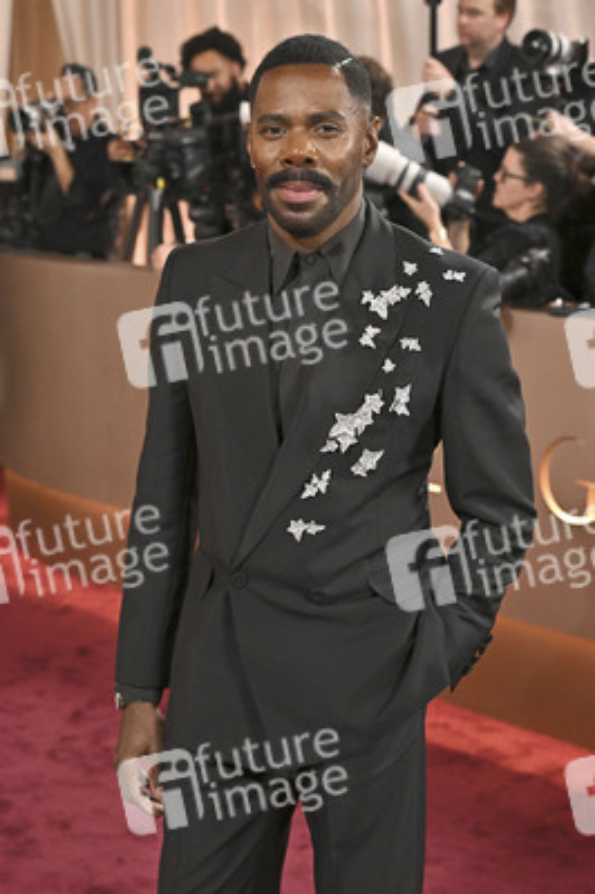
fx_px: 1788
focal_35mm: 72
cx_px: 298
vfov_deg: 28.1
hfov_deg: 18.9
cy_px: 447
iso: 2500
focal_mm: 72
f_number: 5
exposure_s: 1/320
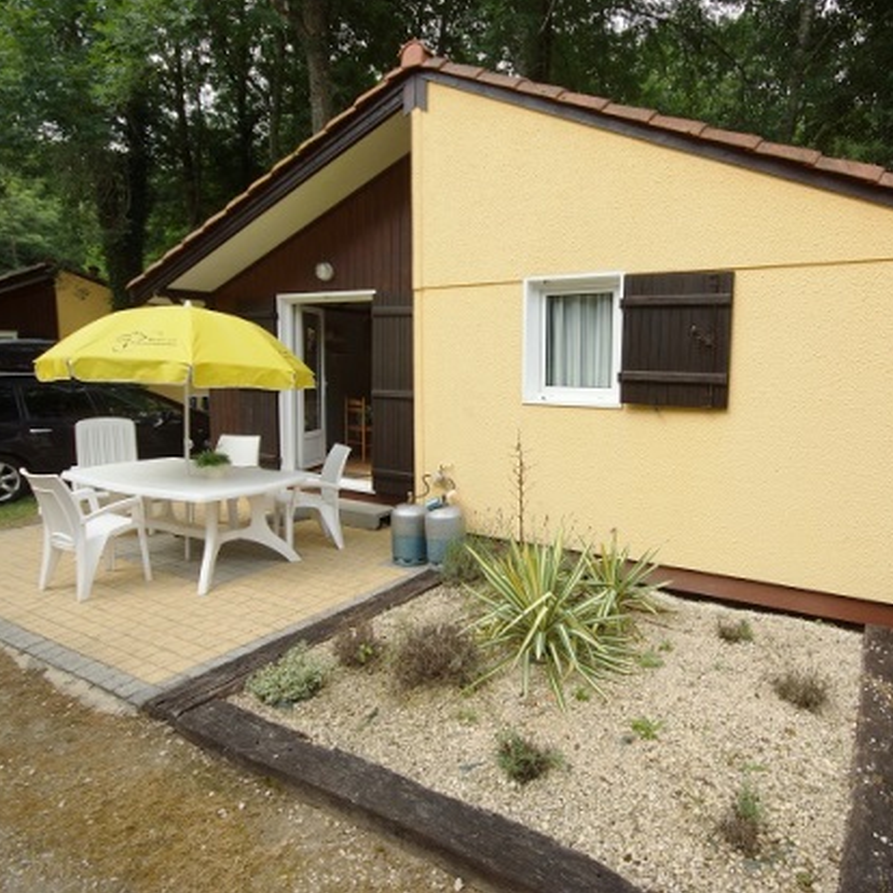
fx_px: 632
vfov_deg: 70.5
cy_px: 436
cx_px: 528
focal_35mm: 22
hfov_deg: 69.9
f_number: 7.1
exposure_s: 1/200
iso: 100
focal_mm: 11
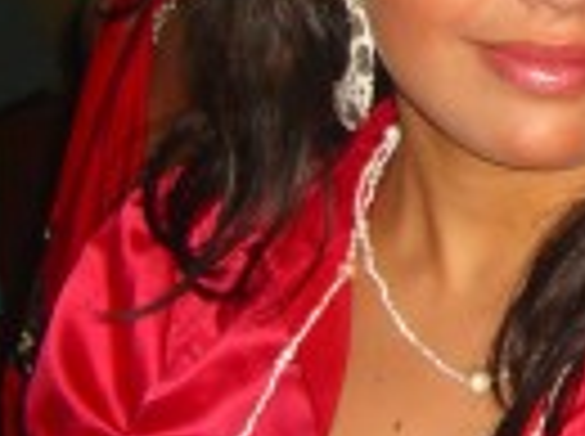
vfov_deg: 8.4
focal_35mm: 176
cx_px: 837
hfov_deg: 10.9
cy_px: 99
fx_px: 2969
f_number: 2.8
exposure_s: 1/60
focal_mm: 7.9
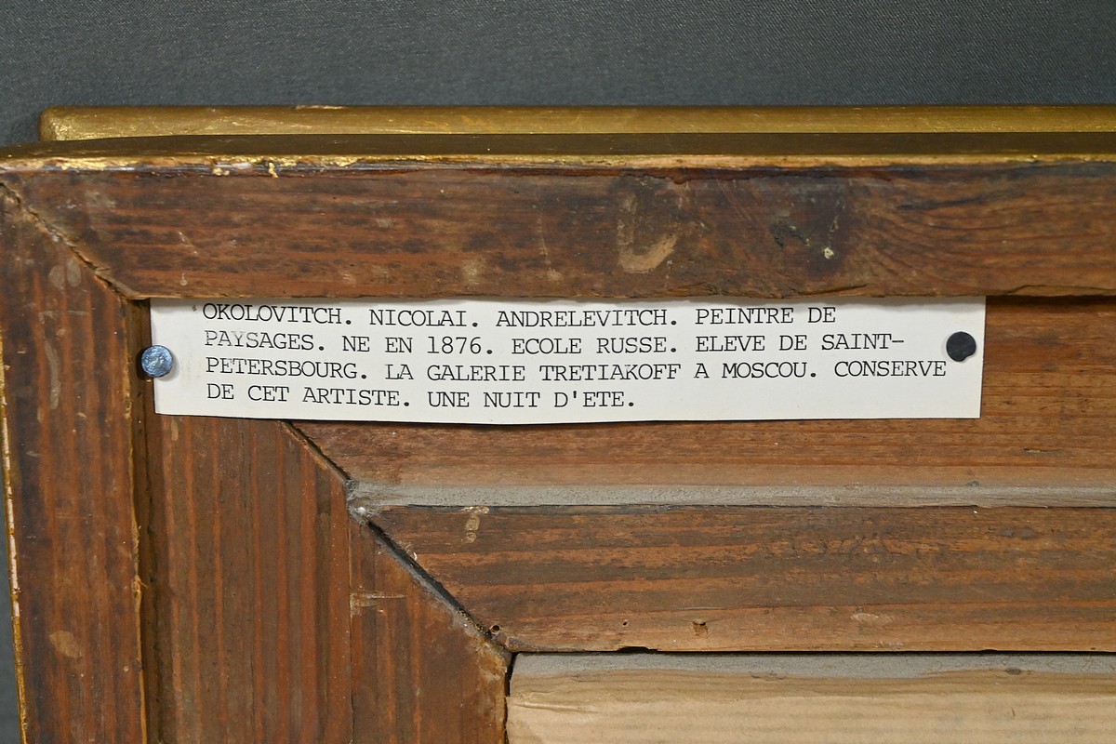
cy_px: 372
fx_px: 2325
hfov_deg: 27.0
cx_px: 558
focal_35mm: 75
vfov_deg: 18.2
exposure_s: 1/30
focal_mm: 50
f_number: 6.3
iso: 1000
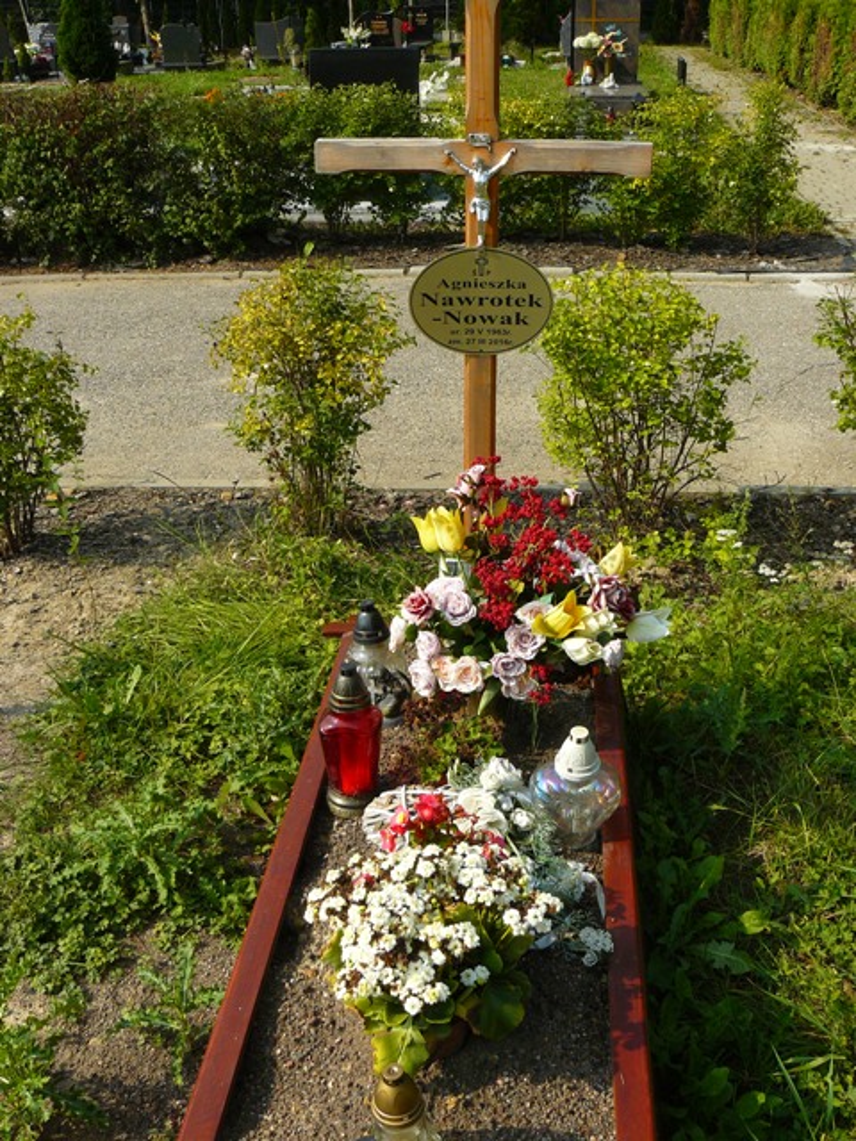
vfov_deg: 51.4
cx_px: 428
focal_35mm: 36
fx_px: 1187
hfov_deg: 39.7
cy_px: 570
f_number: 5.6
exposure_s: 1/320
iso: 100
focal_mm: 6
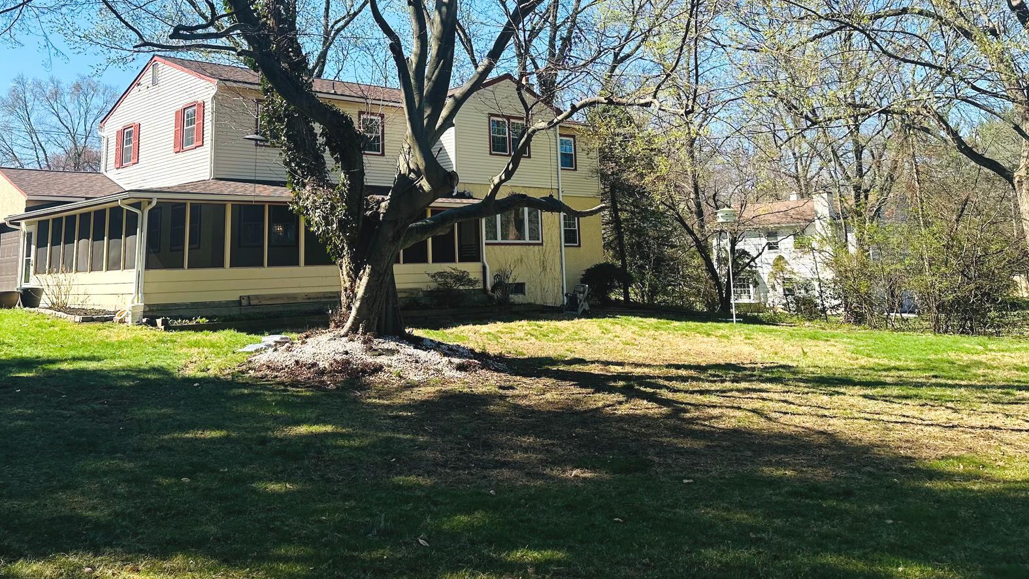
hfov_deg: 57.9
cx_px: 461
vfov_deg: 33.4
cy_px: 98
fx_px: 928
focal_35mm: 34
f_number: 1.78
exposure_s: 1/2252
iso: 80
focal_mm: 6.86
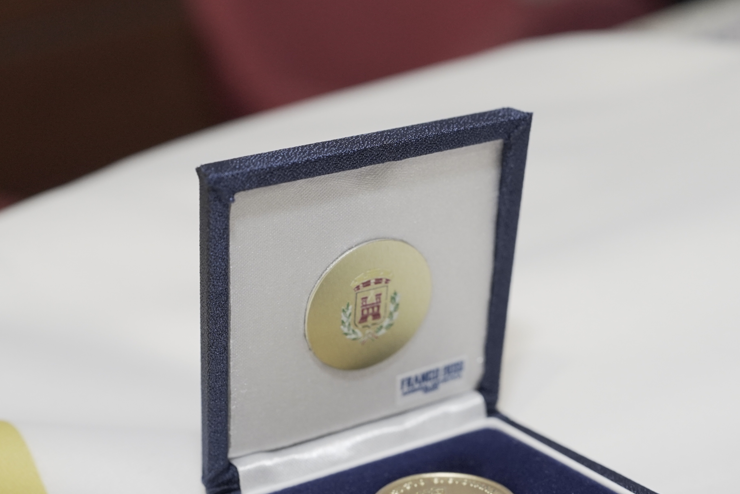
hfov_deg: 30.5
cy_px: 387
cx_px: 430
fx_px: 1357
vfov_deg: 20.4
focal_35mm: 66
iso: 3200
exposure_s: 1/100
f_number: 5
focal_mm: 40
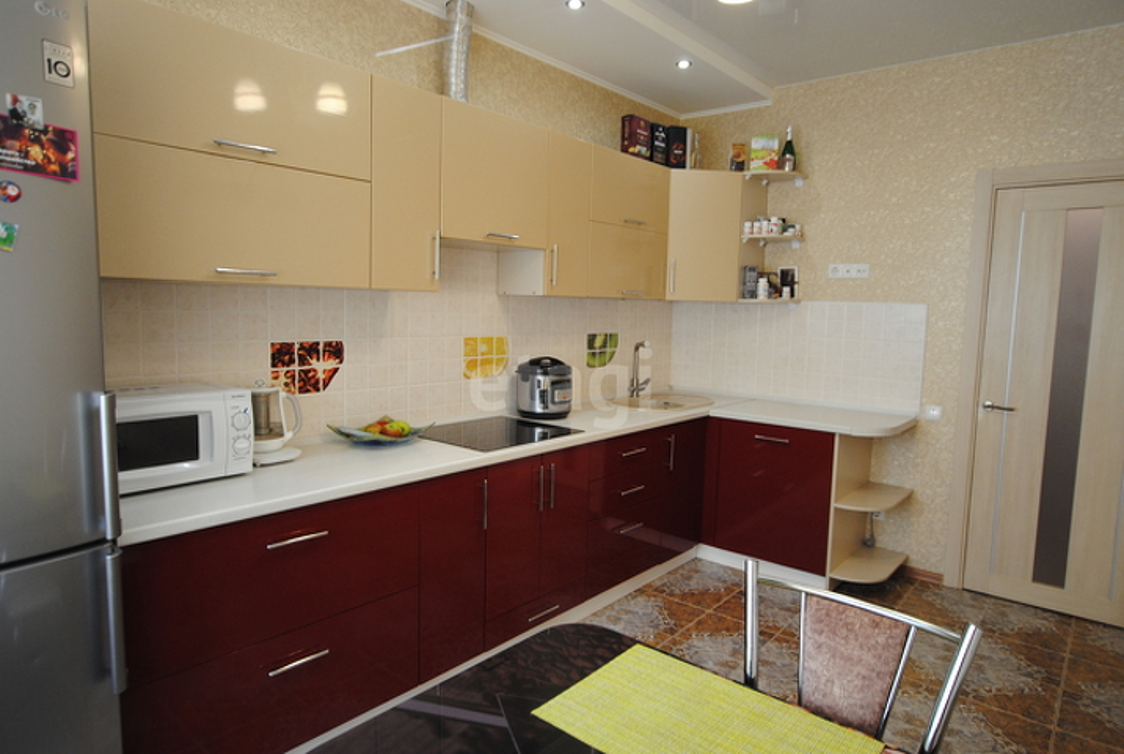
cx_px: 562
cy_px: 377
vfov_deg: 59.7
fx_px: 657
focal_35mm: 21
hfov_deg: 81.1
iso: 450
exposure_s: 1/30
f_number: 3.5
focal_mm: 14
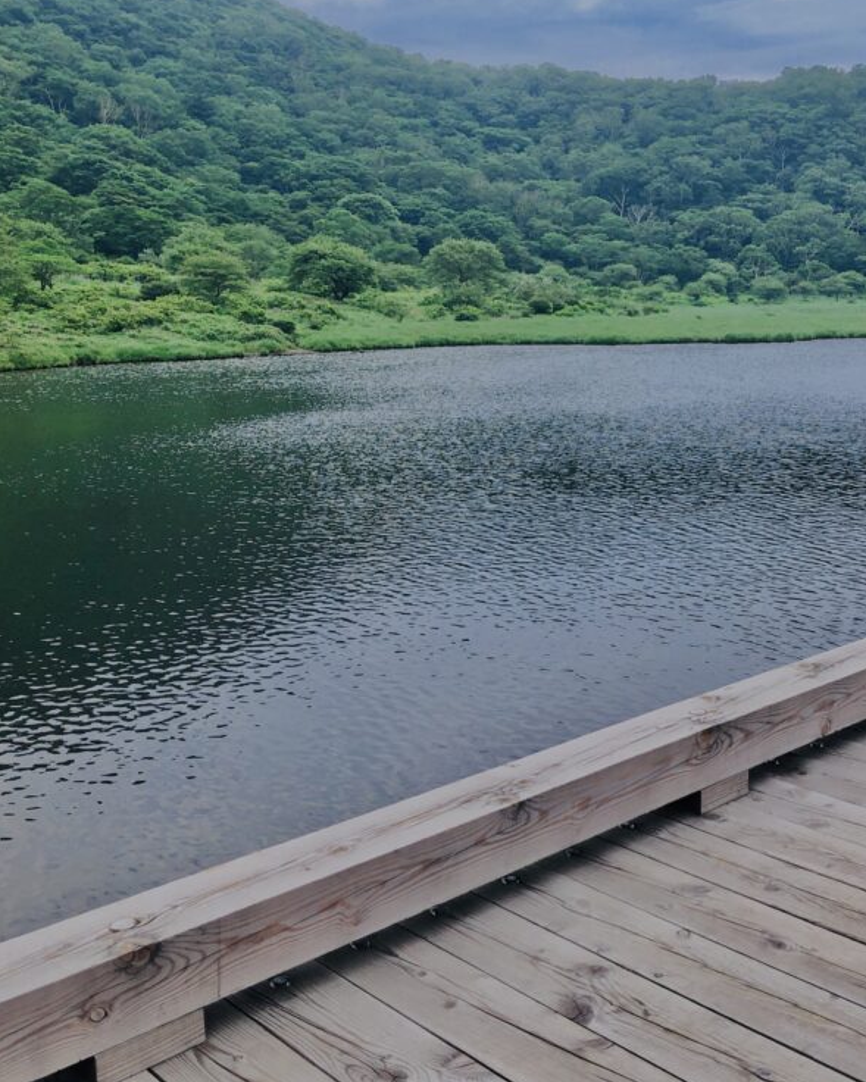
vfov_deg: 47.9
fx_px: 1217
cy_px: 544
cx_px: 609
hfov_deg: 38.5
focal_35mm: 38
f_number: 1.8
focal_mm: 3.99
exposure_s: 1/1453
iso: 20
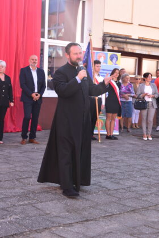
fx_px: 477
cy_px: 119
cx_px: 80
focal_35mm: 72
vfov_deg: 28.1
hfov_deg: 18.9
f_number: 5.3
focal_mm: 48
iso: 320
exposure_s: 1/200
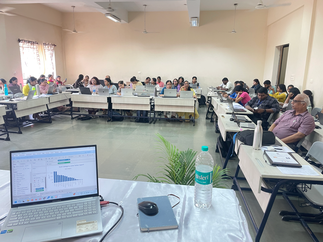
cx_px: 162
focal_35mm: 26
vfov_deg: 53.1
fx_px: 243
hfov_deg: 67.3
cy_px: 121
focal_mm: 4.2
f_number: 1.6
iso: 250
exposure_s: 1/50
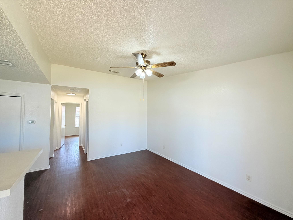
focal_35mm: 14
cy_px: 110
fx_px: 119
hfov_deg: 102.1
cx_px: 146
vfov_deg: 85.7
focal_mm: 2.22
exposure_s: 1/120
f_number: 2.2
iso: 200
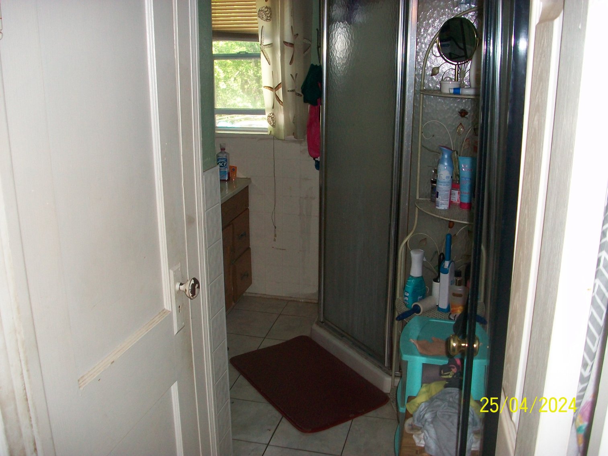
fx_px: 597
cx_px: 304
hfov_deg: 54.0
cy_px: 228
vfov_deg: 41.8
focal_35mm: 34
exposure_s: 1/60
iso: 120
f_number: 2.8
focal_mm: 5.7
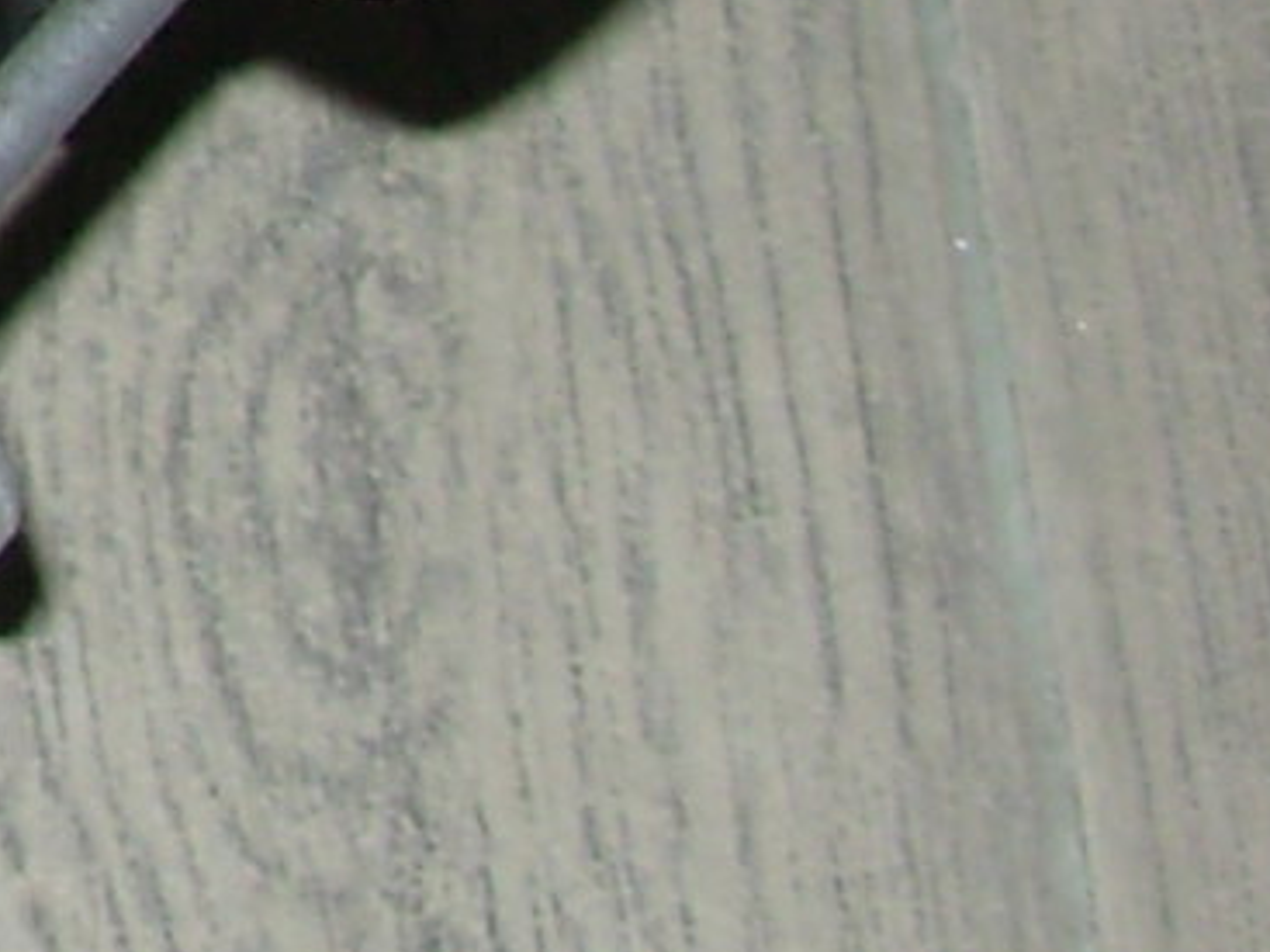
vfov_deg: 6.8
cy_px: -935
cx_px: -1737
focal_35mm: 212
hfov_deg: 8.6
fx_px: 7775
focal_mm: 6.3
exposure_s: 1/32
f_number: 2.9
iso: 50
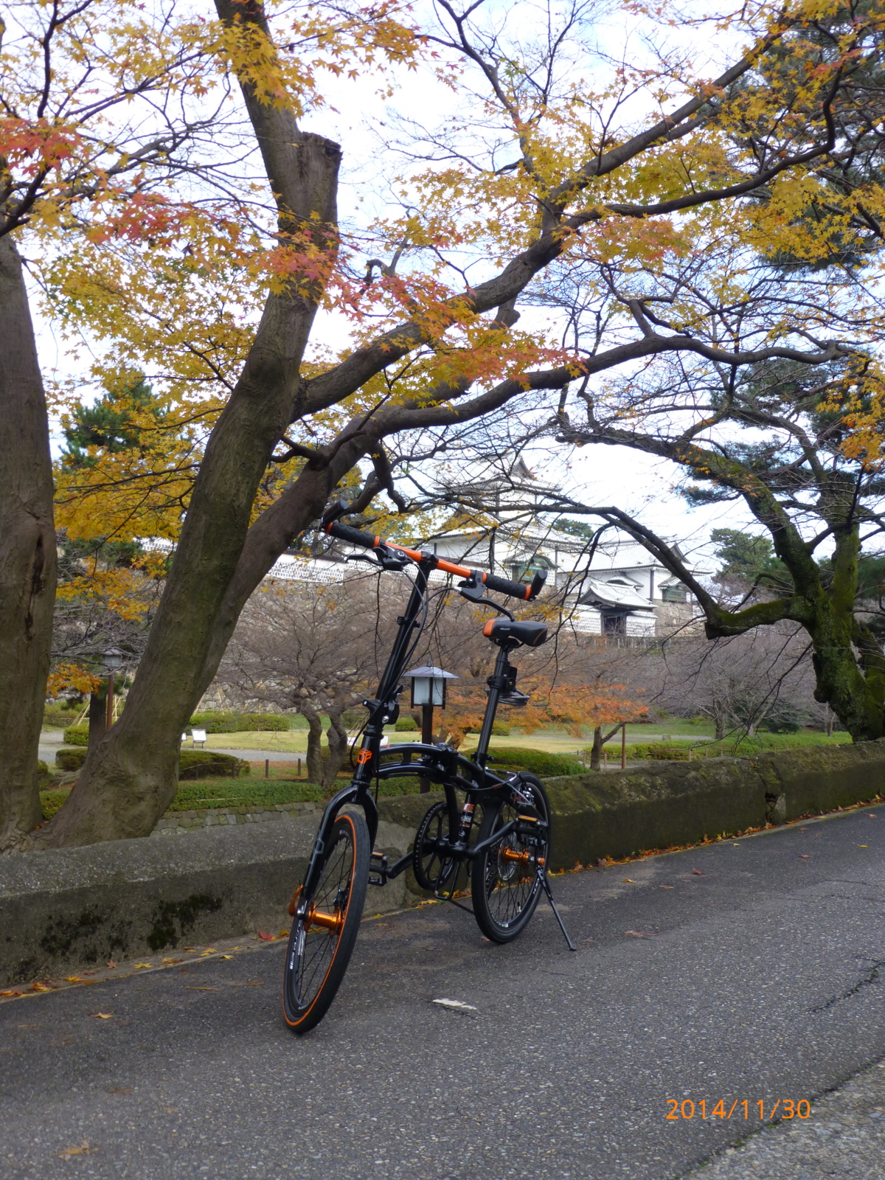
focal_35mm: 39
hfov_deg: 36.8
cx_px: 442
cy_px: 590
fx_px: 1329
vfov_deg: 47.9
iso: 100
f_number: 3.9
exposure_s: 1/160
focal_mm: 6.9
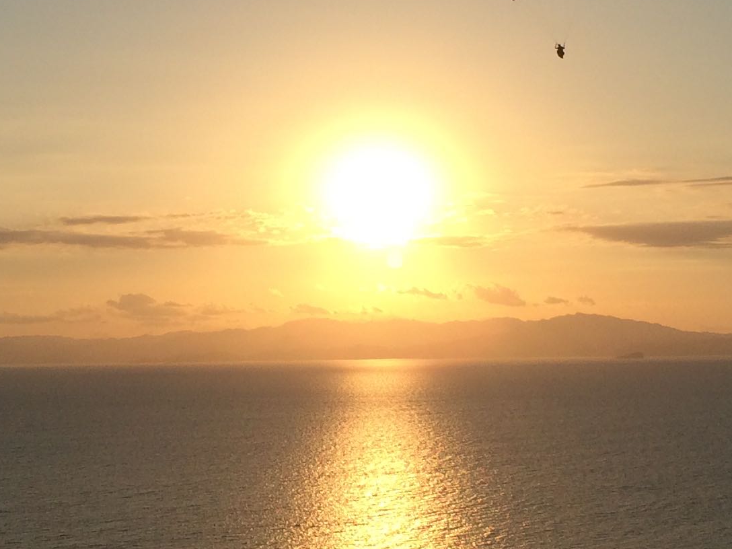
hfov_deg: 22.5
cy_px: 232
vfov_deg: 17.0
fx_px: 1840
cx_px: 370
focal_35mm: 87
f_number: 2.2
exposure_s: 1/6849
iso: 40
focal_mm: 4.15
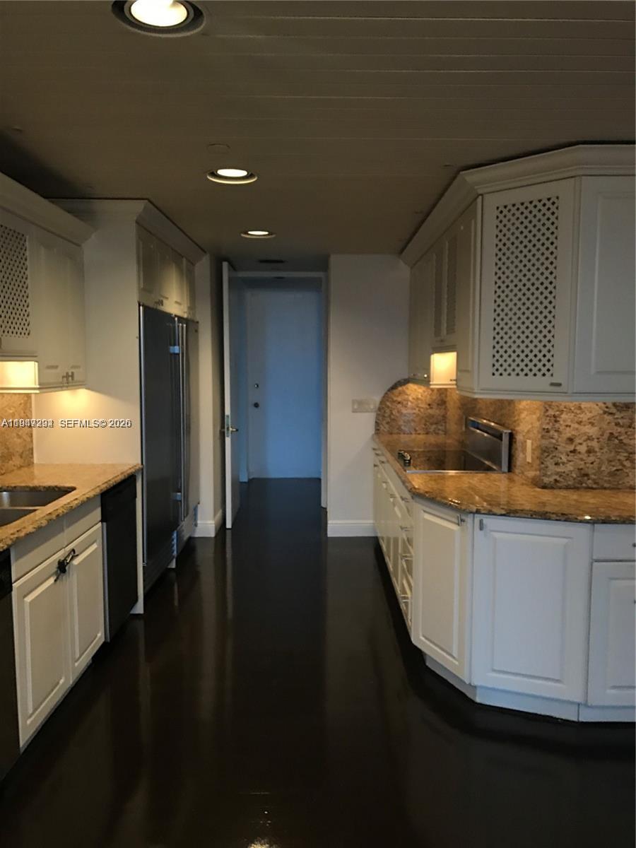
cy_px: 424
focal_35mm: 28
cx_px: 318
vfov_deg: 63.4
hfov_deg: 49.7
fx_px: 686
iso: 64
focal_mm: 3.99
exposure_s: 1/15
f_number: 1.8
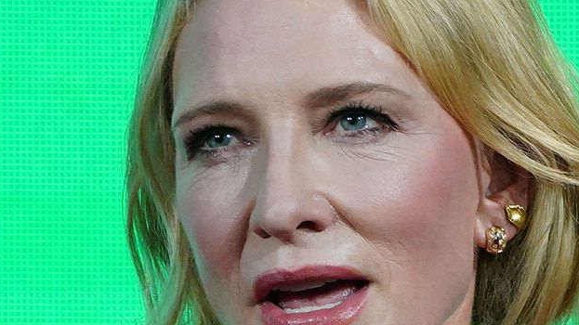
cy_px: 511
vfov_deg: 1.3
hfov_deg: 2.4
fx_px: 14044
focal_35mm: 915
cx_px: 302
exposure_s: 1/250
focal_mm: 181
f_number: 5.6
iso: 2500
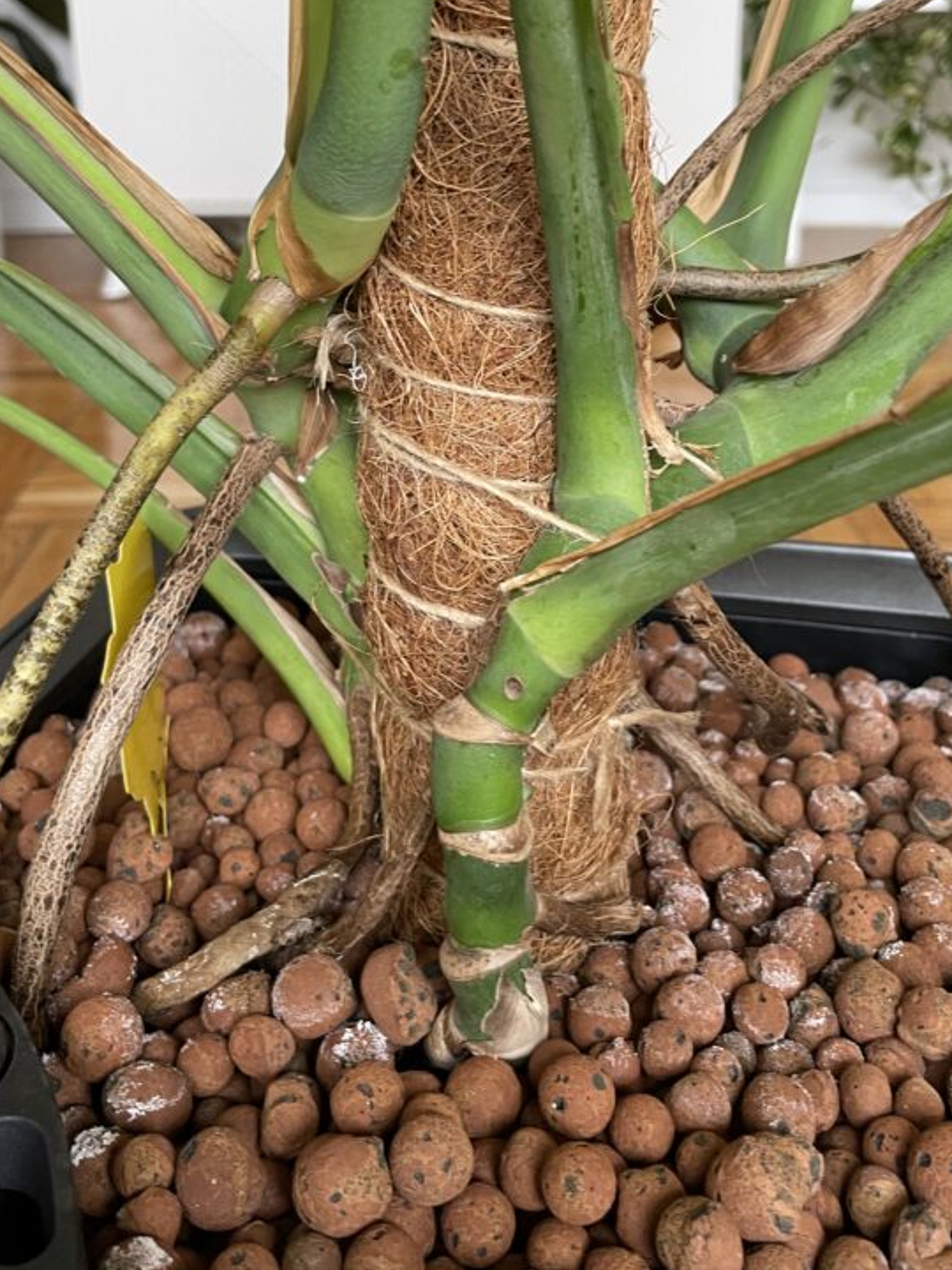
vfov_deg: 48.8
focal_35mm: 37
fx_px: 1357
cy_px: 369
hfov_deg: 38.7
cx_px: 487
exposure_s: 1/60
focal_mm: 4.2
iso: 100
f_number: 1.6
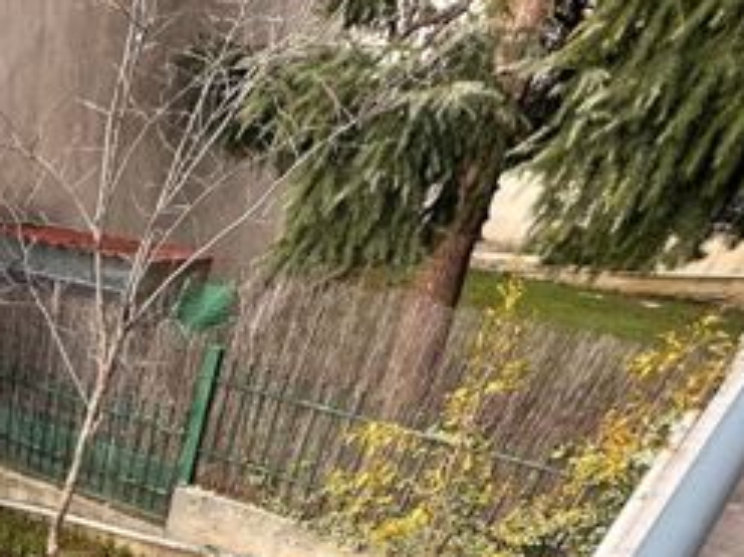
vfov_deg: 28.2
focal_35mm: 40
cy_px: 762
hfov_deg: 38.0
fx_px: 859
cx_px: -95
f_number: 2.2
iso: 40
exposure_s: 1/306
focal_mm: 2.22
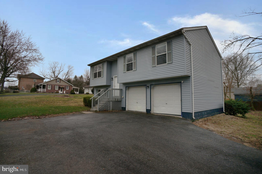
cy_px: 87
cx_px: 131
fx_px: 174
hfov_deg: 73.8
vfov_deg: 53.0
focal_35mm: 24
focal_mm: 16
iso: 100
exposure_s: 1/125
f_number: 7.1
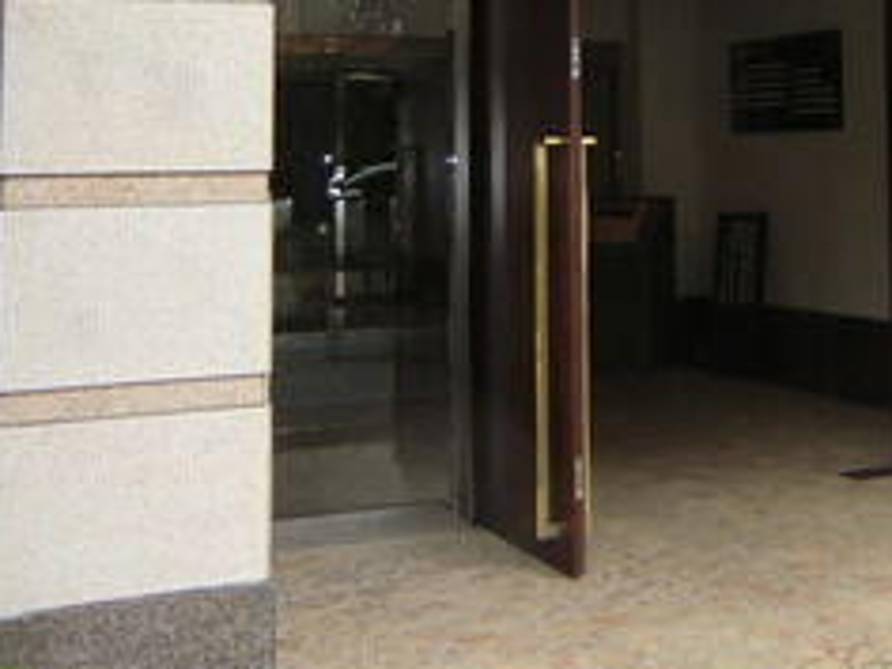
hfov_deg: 30.1
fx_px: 1572
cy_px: -26
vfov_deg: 22.9
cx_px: 824
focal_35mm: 61
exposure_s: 1/125
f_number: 3.2
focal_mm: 4.3
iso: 64
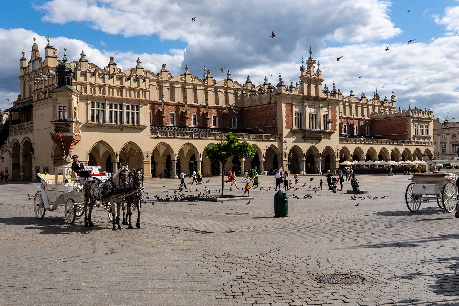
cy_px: 153
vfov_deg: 35.0
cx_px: 230
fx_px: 486
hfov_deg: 50.6
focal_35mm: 38
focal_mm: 25.4
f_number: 8
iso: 100
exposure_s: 1/400
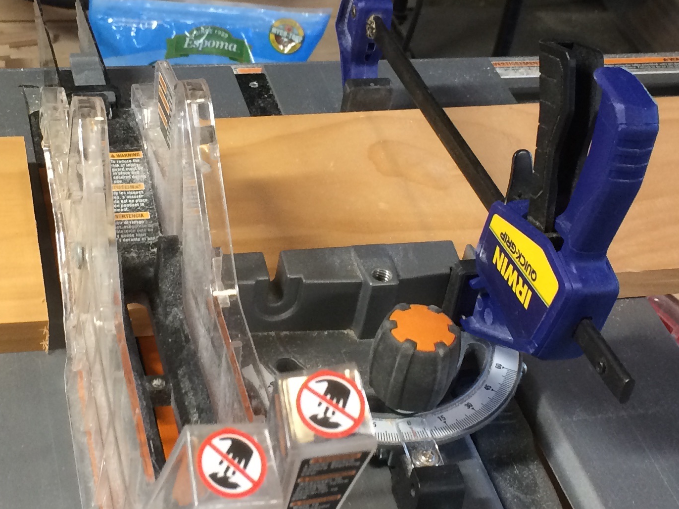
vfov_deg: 21.3
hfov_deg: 28.1
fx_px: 1353
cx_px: 270
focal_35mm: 69
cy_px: 218
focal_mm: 4.15
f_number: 2.2
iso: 125
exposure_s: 1/30
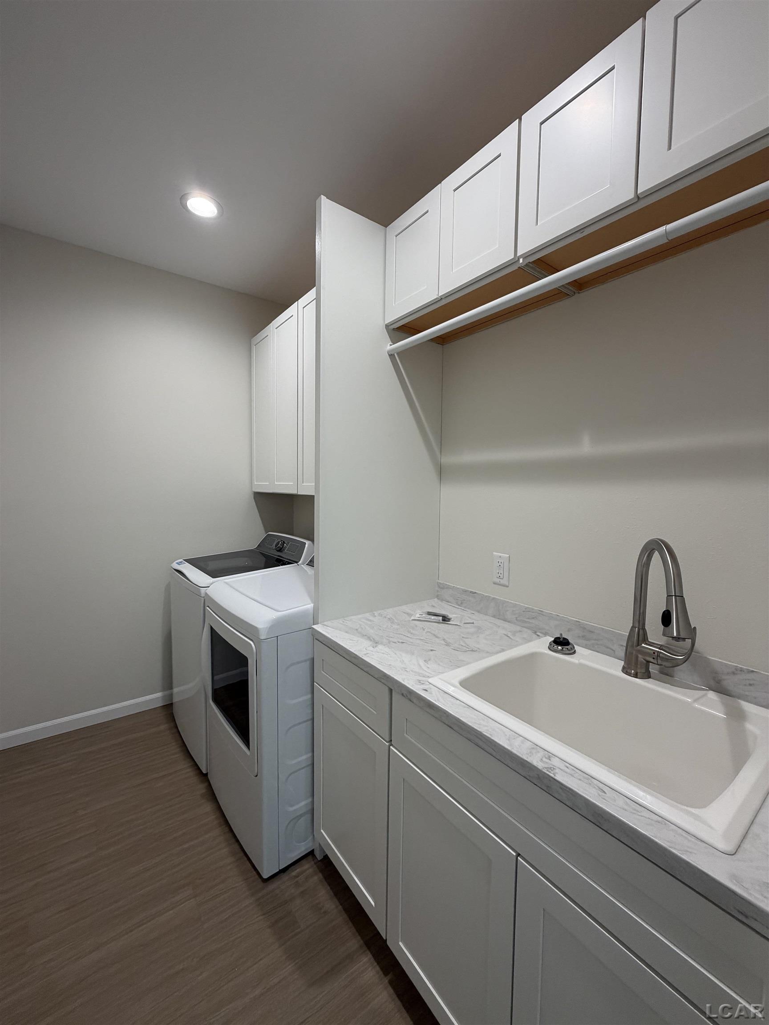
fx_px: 415
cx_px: 384
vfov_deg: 102.1
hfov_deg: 85.7
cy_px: 512
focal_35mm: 14
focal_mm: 2.22
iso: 160
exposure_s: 1/120
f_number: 2.2
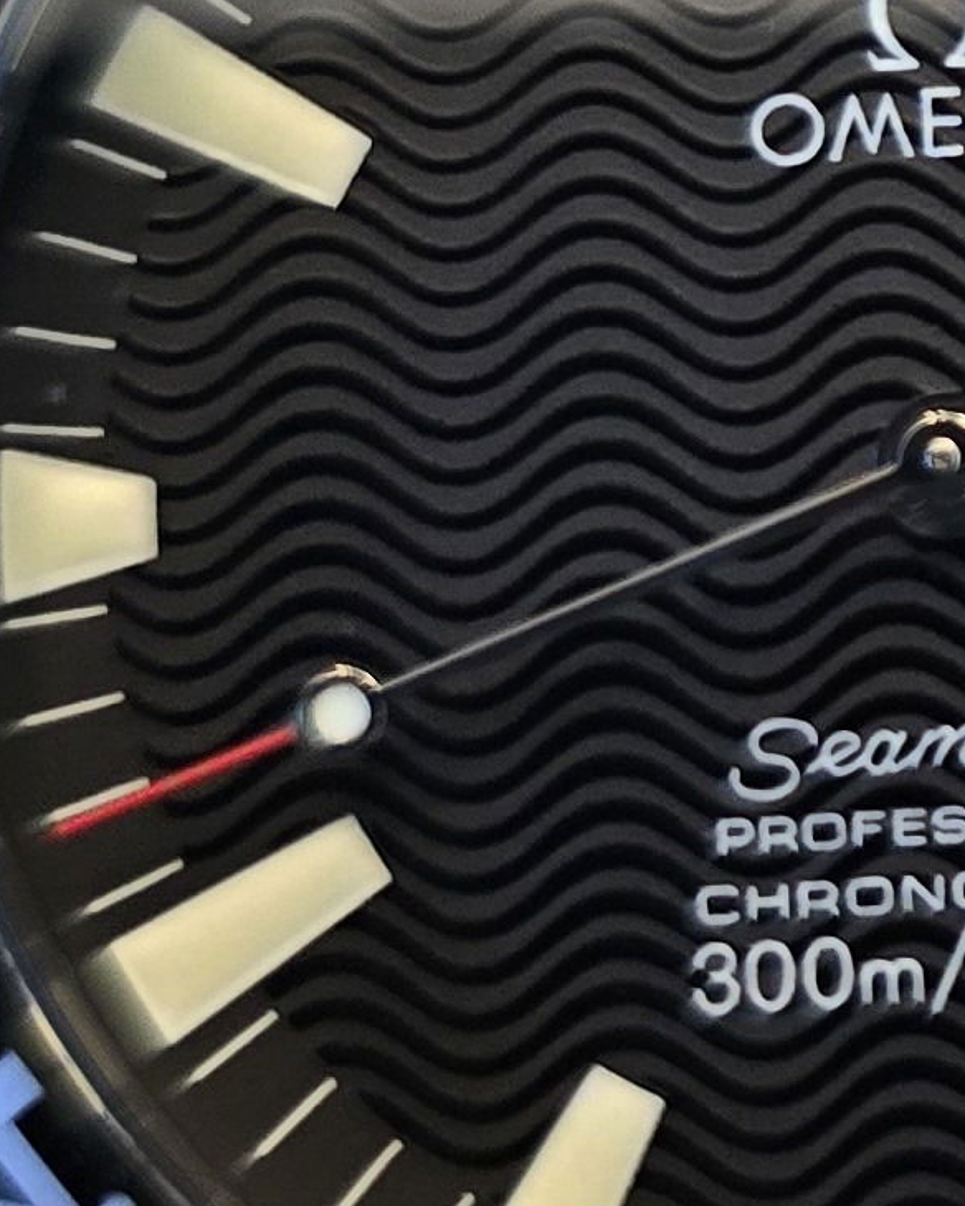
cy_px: 142
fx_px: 4391
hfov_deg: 11.8
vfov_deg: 15.5
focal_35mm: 123
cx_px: 1611
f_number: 1.7
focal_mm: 6.3
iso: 1000
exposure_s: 1/100
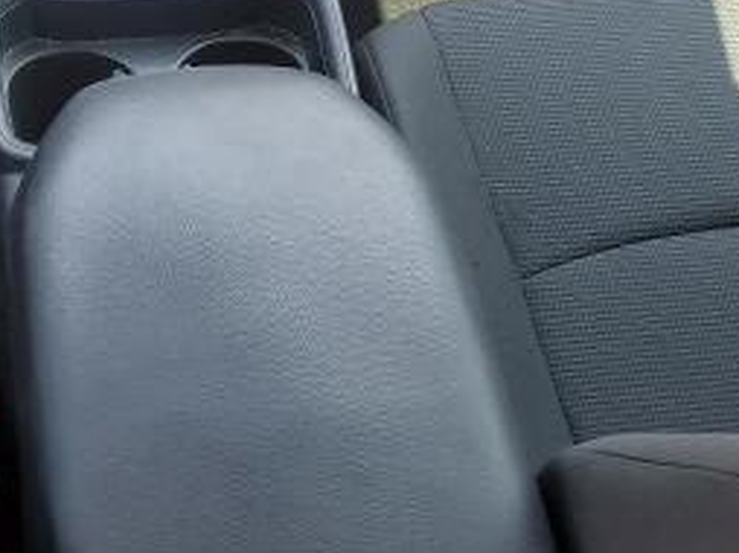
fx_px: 1749
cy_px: -146
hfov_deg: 23.2
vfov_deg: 17.0
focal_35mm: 82
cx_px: 61
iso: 50
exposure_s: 1/102
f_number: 1.5
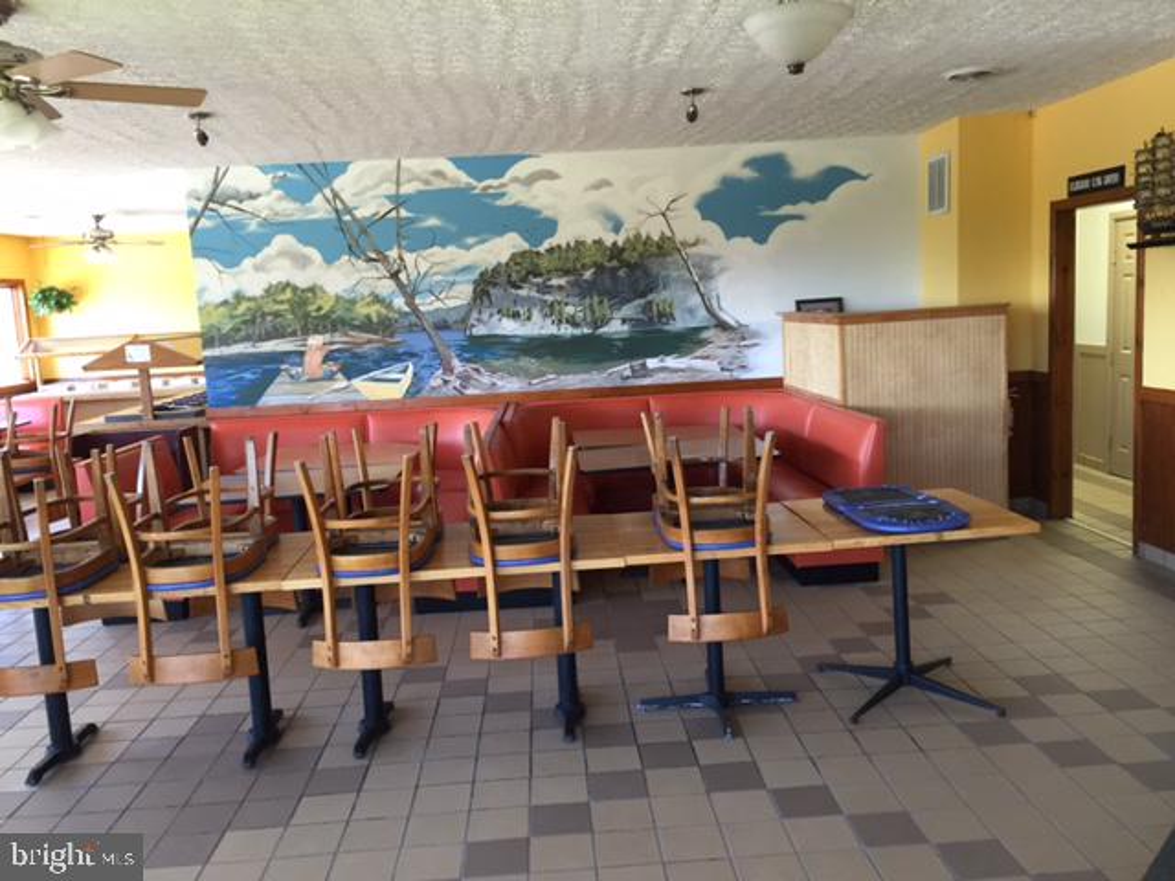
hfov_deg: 61.7
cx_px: 588
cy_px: 440
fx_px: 984
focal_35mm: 29
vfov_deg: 48.2
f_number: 2.2
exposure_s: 1/30
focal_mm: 4.15
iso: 100
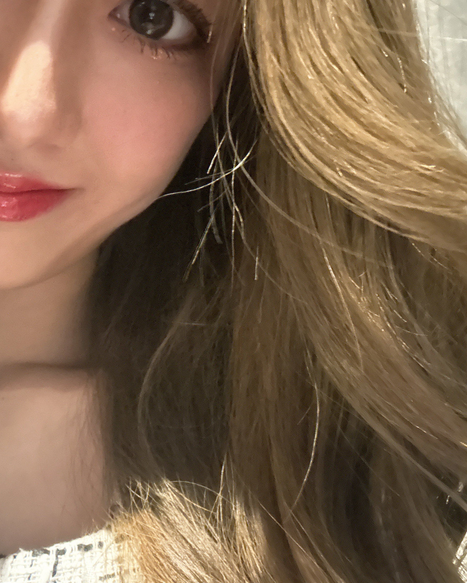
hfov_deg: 38.4
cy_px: 270
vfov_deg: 47.9
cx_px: 133
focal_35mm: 38
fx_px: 656
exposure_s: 1/17
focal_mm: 2.69
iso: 1000
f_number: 1.9
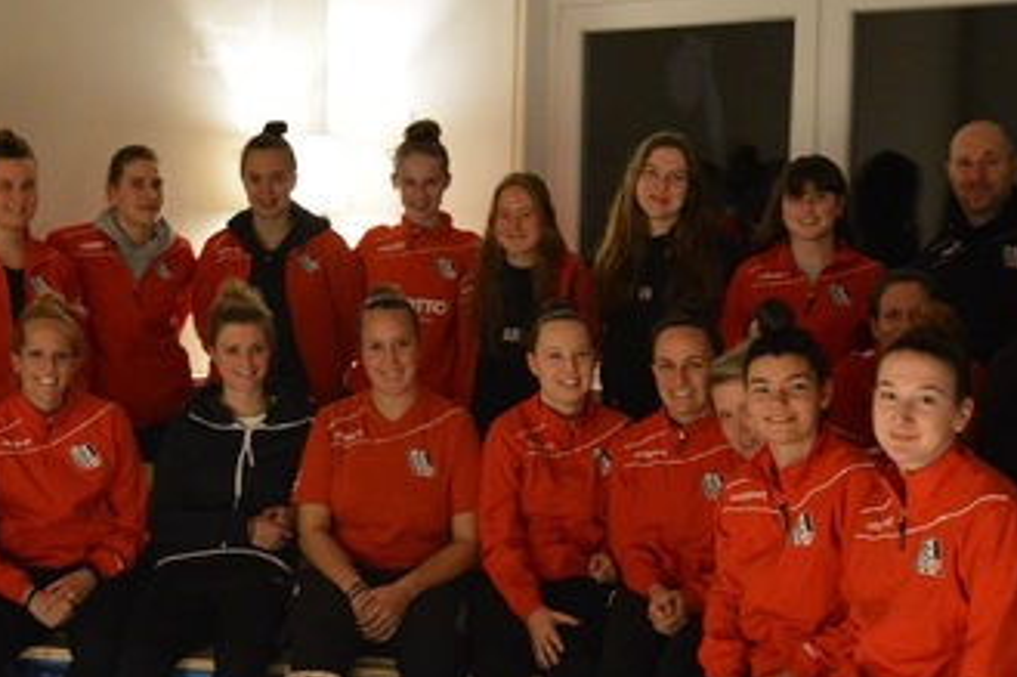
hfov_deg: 34.0
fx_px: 1638
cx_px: 301
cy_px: 454
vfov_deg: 23.2
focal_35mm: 58
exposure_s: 1/20
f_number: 3.5
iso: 3200
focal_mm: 20
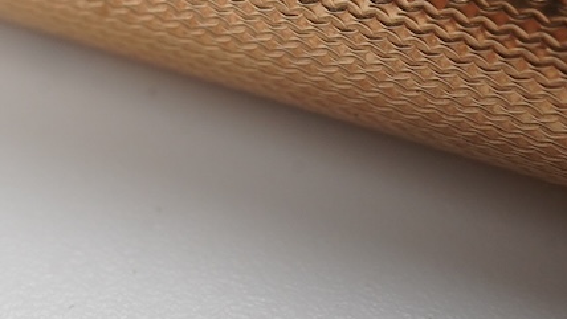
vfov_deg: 9.5
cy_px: -173
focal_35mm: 124
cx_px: -124
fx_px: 1865
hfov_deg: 16.5
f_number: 22
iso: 640
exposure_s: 1/100
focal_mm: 30
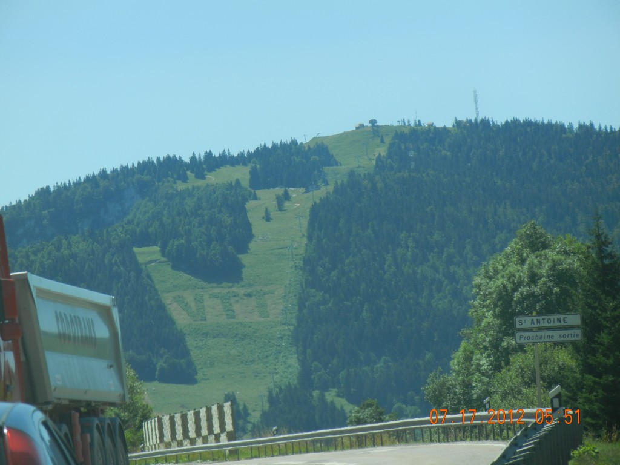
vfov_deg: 5.7
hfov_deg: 7.6
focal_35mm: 262
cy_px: 232
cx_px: 310
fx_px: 4693
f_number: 5.1
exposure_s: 1/565
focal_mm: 47.2
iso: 160
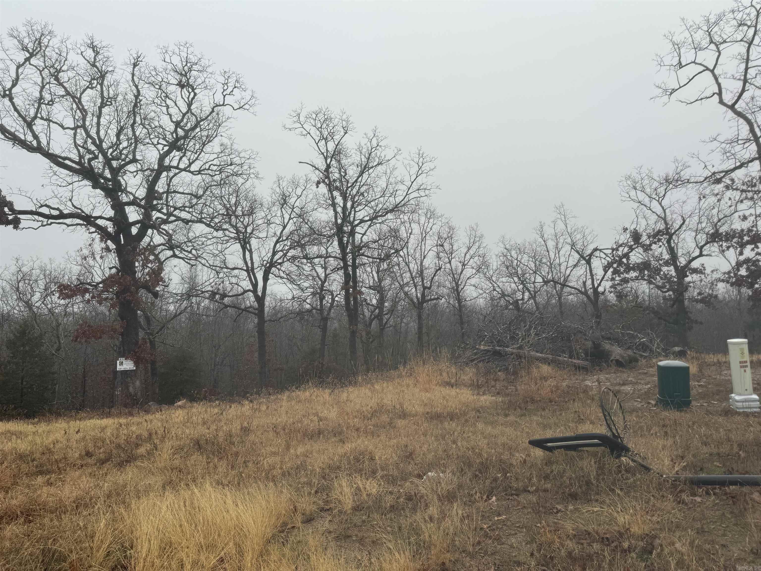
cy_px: 286
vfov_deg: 56.8
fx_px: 528
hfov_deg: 71.6
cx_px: 380
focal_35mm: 24
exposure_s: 1/715
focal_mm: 6.86
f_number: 1.78
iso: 80
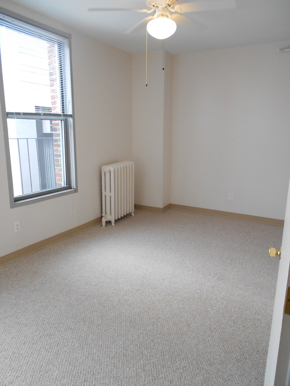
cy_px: 193
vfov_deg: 67.3
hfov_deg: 53.1
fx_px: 290
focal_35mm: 26
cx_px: 145
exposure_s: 1/125
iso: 320
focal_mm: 4.6
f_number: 3.2
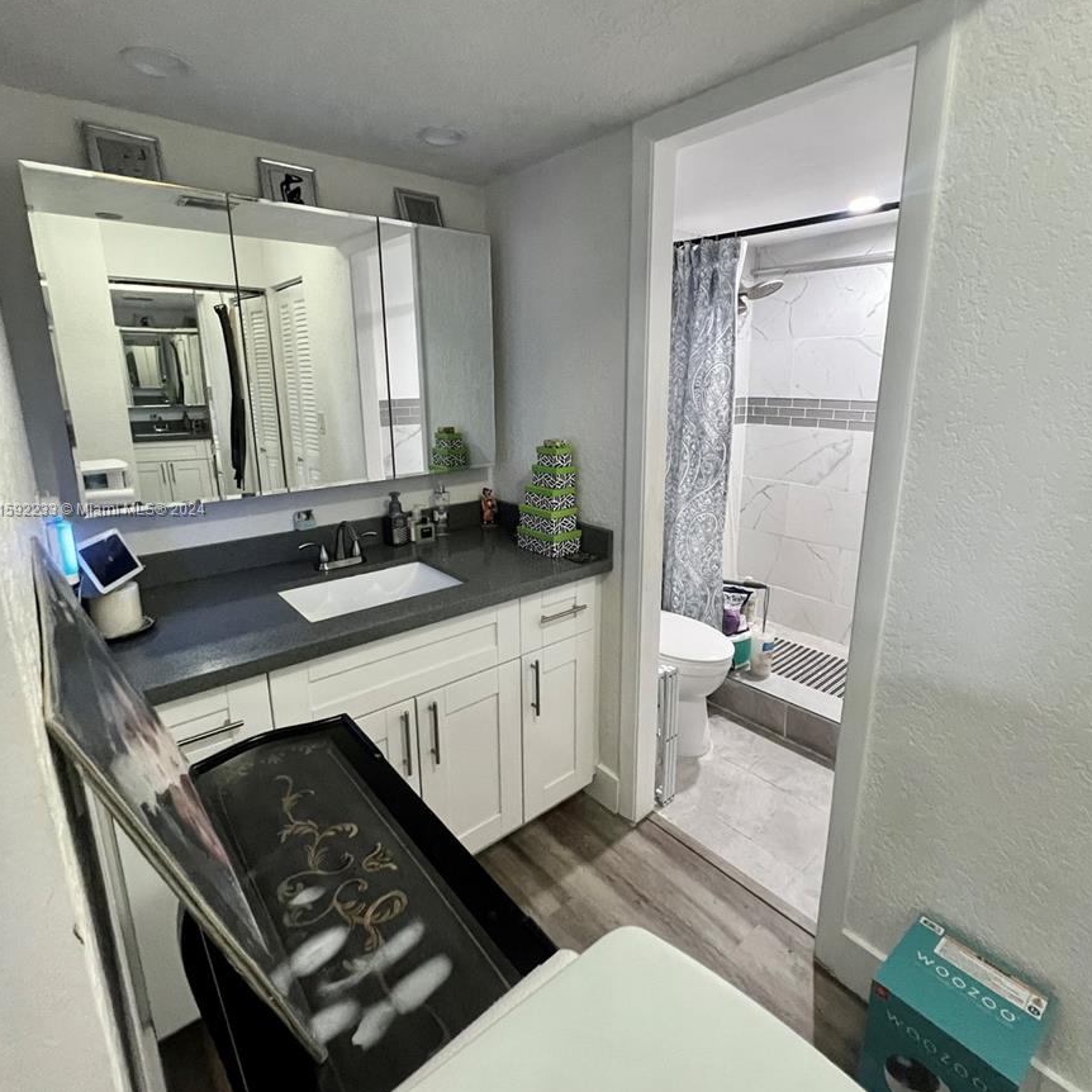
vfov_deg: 87.3
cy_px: 511
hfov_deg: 87.4
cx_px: 543
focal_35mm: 16
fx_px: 571
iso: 400
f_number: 1.8
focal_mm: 1.57
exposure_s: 1/60
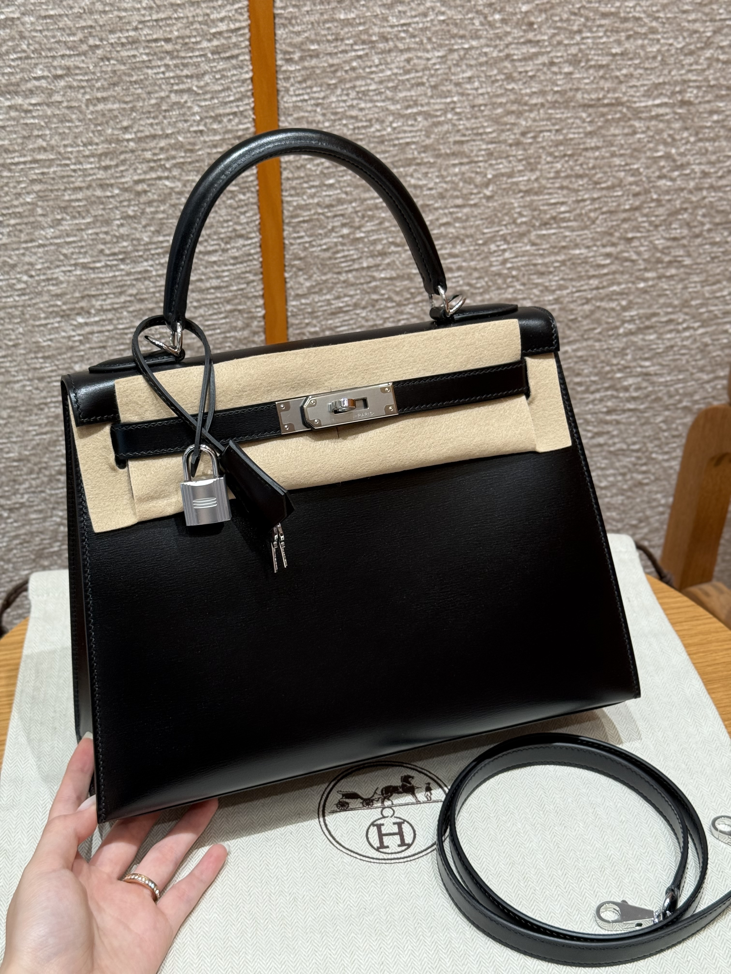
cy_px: 487
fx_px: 1352
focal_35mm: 48
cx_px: 366
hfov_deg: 30.3
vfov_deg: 39.7
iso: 100
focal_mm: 6.76
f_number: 1.78
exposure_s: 1/67
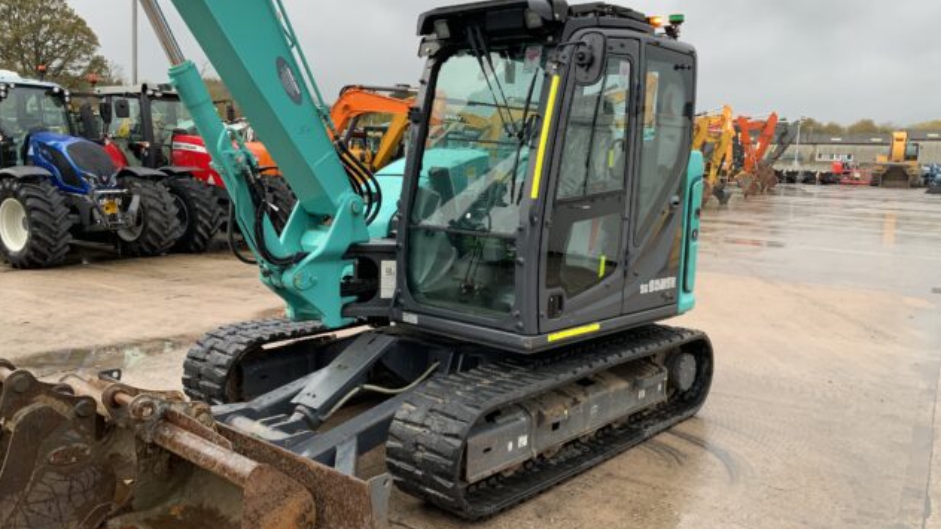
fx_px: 798
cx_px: 473
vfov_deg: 36.6
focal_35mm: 32
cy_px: 285
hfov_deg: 61.0
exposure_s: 1/312
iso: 16
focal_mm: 3
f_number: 1.8
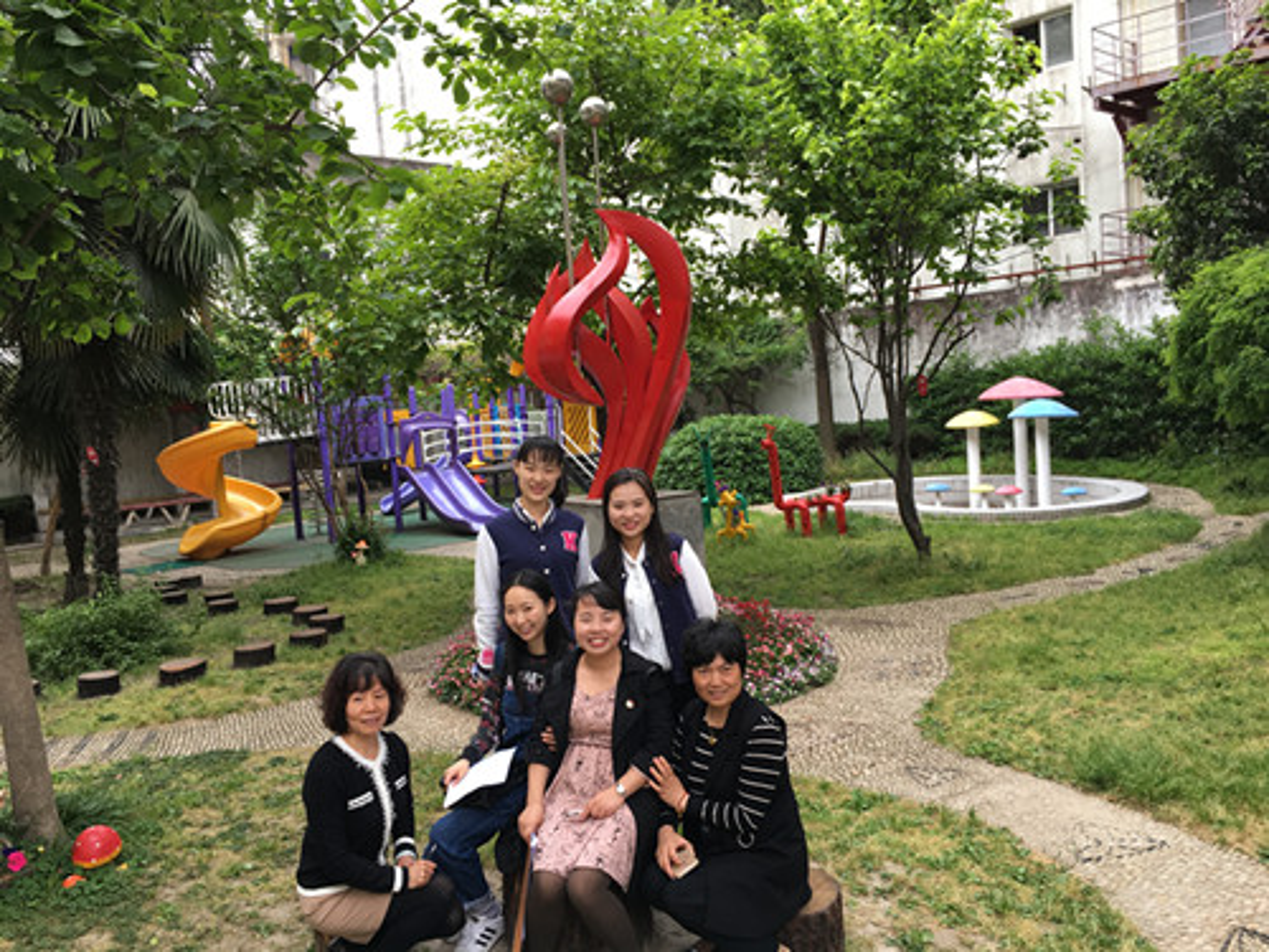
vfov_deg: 48.2
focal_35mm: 29
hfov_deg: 61.7
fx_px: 1063
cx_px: 634
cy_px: 476
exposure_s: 1/100
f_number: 2.2
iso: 25
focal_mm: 4.15
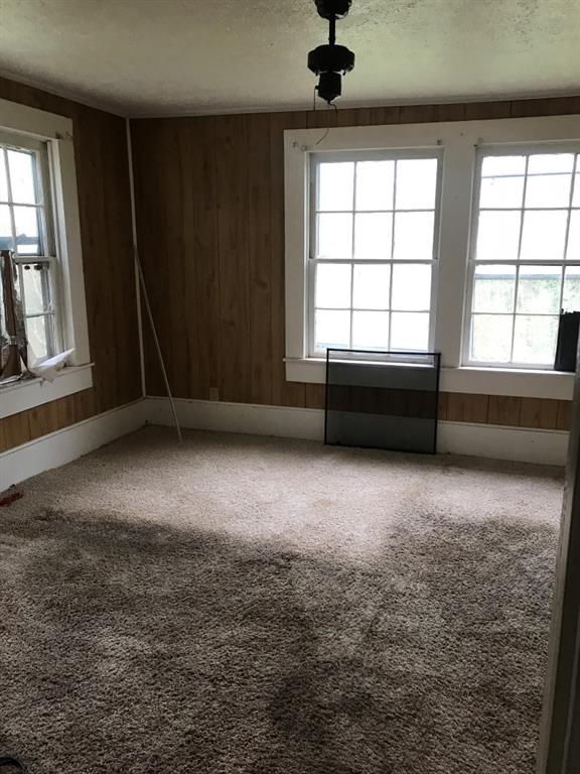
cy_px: 387
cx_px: 290
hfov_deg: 49.7
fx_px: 626
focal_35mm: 28
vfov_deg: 63.4
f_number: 1.8
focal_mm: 3.99
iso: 40
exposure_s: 1/20
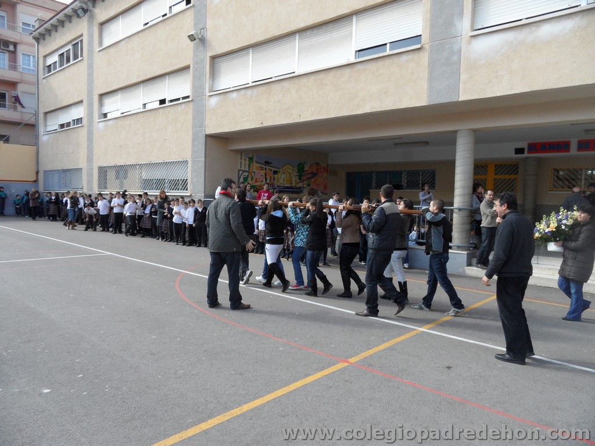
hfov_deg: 71.6
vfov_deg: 56.8
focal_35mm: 24
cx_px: 298
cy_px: 223
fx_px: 413
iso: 80
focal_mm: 3.9
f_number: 3.2
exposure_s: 1/500
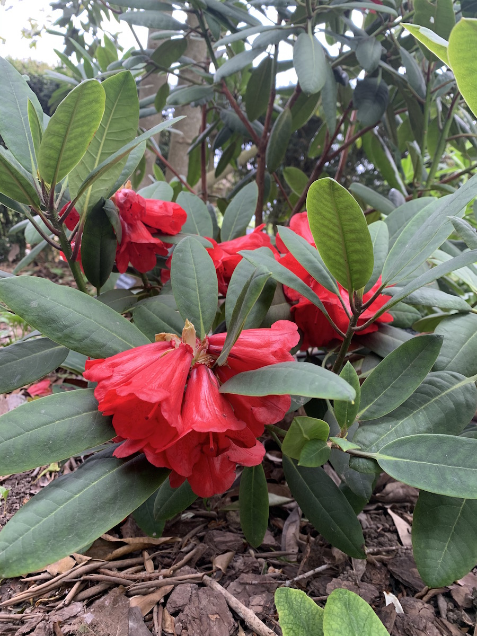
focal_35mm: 26
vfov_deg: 67.3
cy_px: 318
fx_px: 478
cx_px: 238
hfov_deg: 53.1
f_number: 1.8
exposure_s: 1/121
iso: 64
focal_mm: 4.25
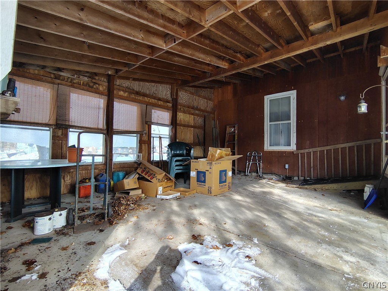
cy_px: 146
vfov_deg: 78.1
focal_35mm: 16
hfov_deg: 94.5
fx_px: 179
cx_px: 194
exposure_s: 1/120
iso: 162
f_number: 2.2
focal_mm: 2.13
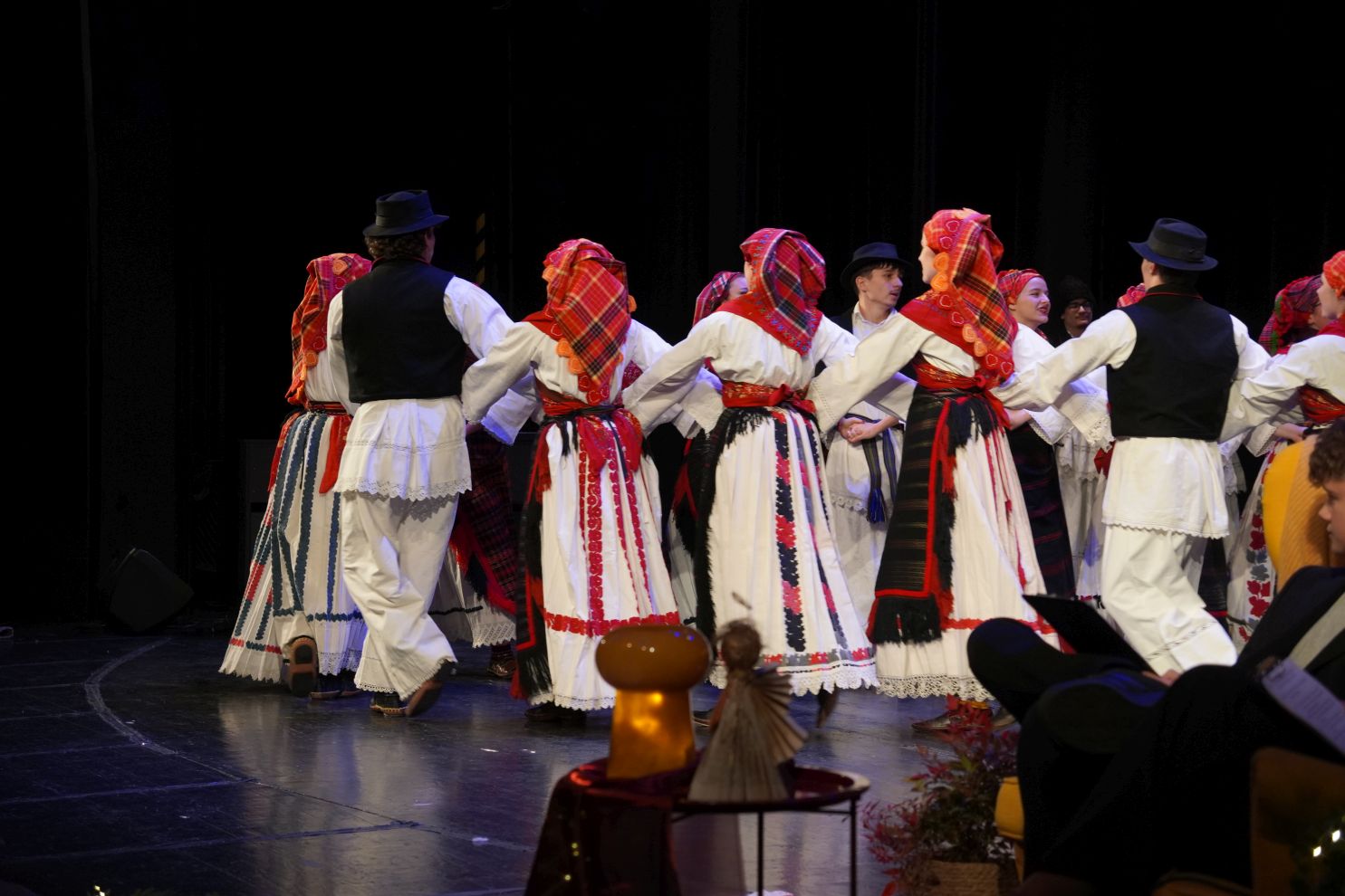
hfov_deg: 27.0
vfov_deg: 18.2
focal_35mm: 75
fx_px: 2802
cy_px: 448
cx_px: 672
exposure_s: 1/160
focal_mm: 50
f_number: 3.5
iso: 1250
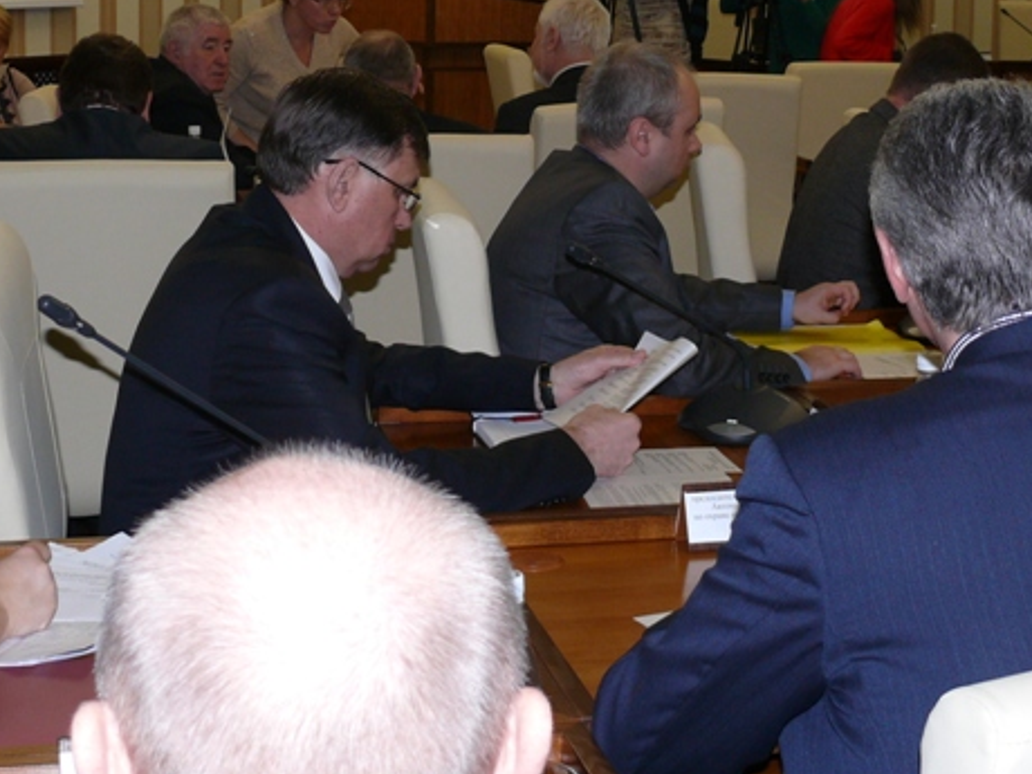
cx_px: 614
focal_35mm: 66
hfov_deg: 29.3
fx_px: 1968
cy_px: 258
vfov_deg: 22.2
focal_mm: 7.4
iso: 100
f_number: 2.8
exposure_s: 1/30
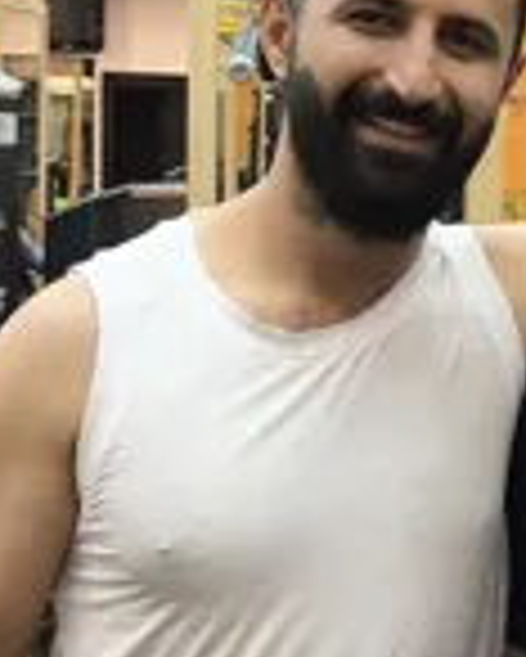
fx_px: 2080
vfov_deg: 17.9
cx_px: 562
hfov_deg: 14.1
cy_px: 333
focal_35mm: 107
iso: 250
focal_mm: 4.71
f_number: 1.7
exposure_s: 1/33.3
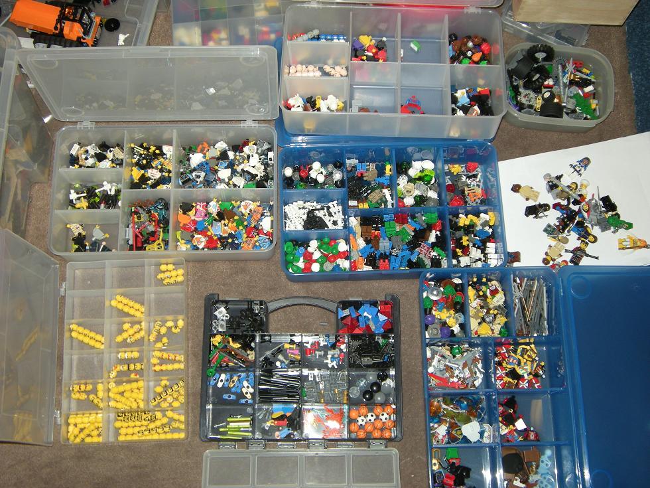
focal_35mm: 45
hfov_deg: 42.1
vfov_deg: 32.2
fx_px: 845
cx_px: 325
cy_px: 244
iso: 102
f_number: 3.5
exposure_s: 1/60
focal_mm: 7.5
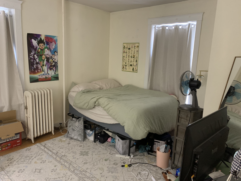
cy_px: 90
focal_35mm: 26
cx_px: 120
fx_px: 181
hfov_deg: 67.3
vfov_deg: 53.1
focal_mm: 4.25
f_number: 1.8
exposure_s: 1/30
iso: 640
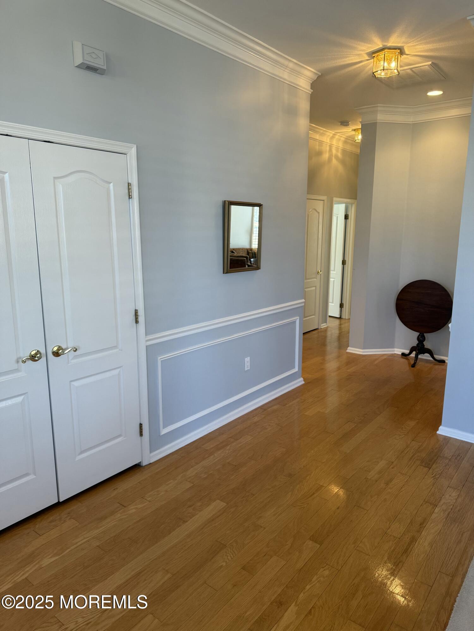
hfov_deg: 56.8
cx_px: 237
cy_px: 316
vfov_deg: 71.6
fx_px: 438
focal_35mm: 24
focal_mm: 6.76
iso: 160
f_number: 1.78
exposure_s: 1/120
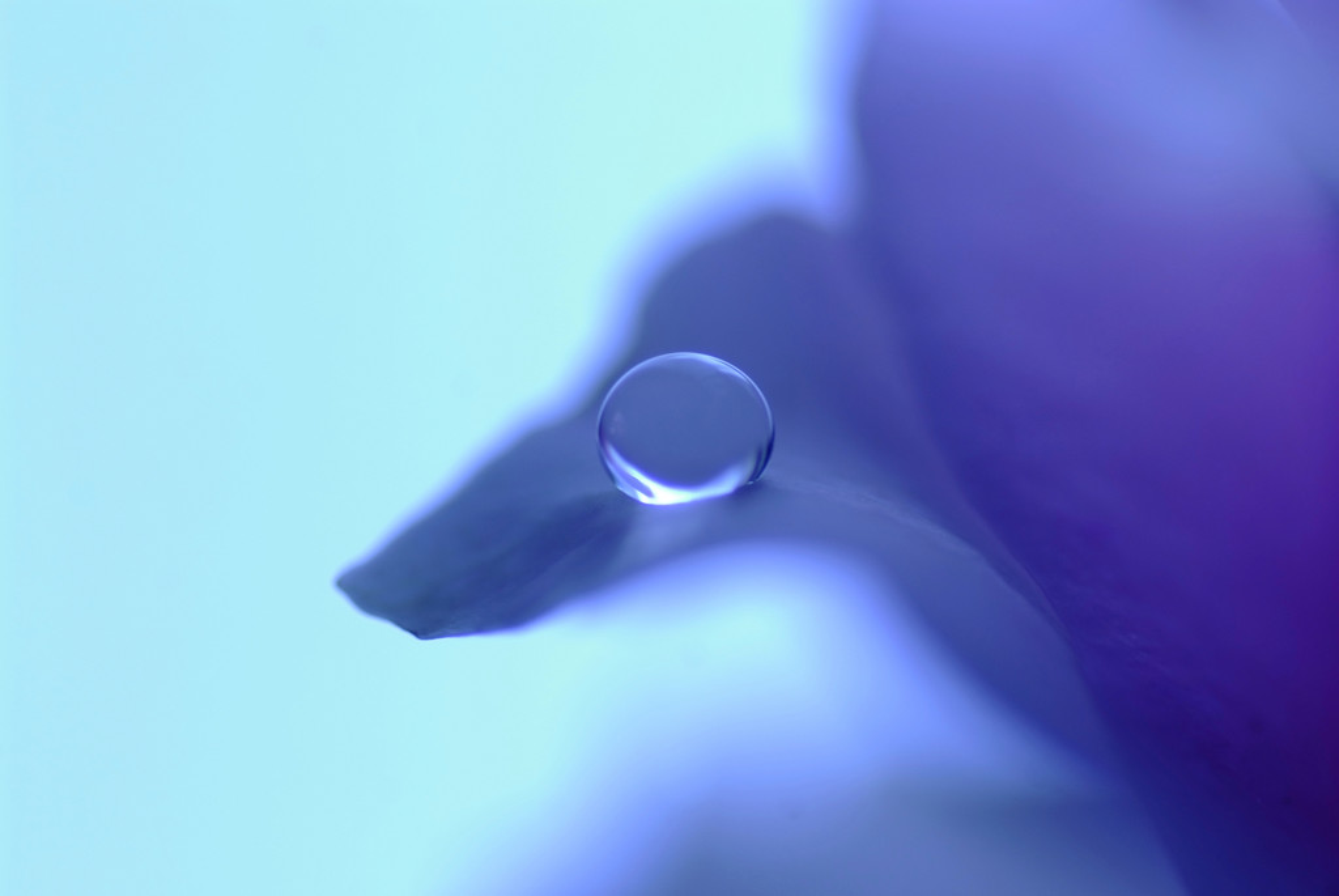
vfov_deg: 10.2
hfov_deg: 15.2
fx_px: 5026
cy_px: 448
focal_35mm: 135
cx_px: 670
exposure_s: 1/13
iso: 160
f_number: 5.6
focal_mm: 90
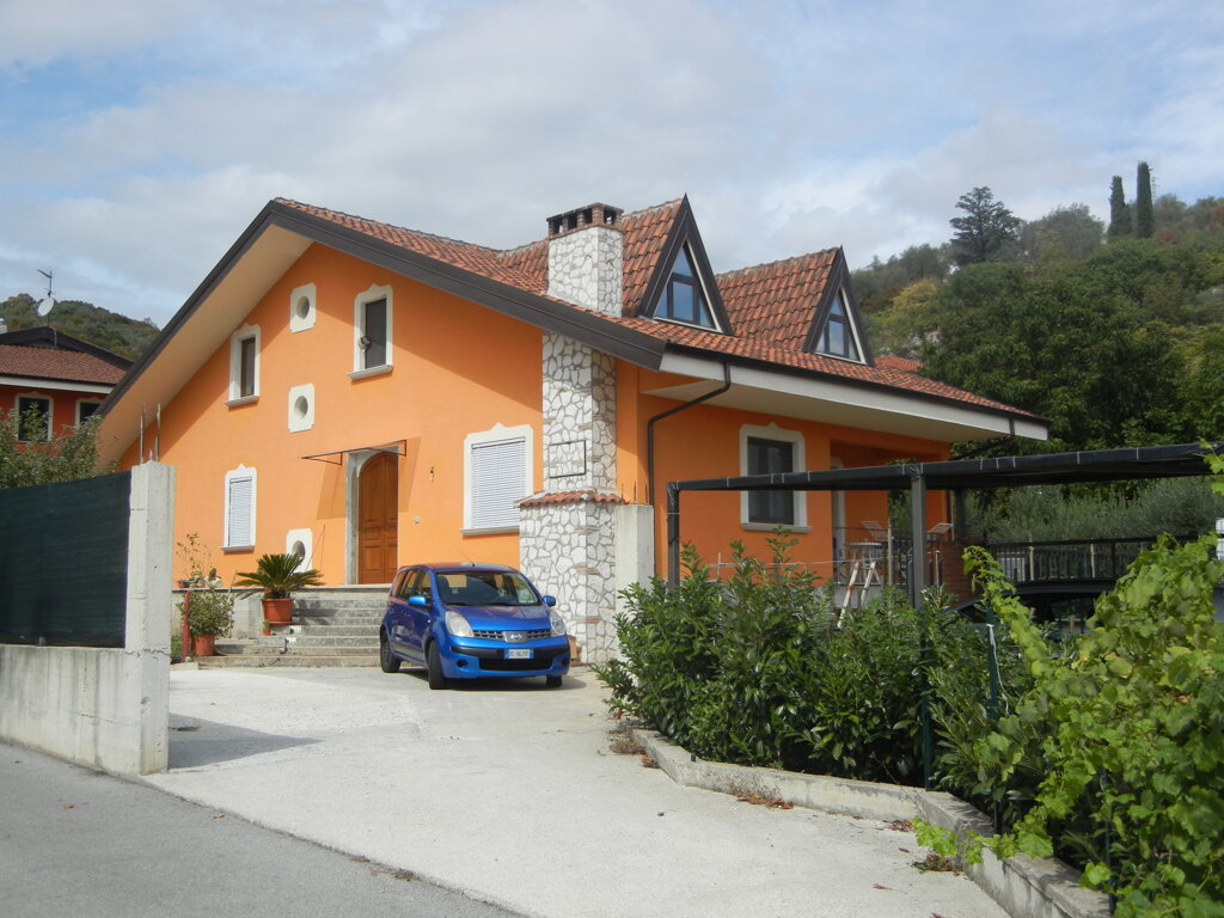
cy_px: 459
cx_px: 612
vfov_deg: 36.8
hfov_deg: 47.9
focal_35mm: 39
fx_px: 1379
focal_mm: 7.1
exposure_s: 1/535
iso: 160
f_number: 7.4
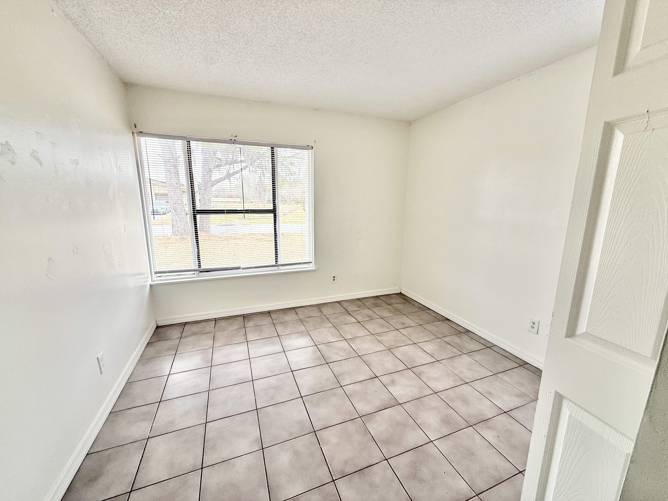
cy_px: 250
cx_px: 334
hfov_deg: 102.1
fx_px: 270
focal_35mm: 14
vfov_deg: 85.7
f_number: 2.2
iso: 64
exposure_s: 1/115
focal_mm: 2.22
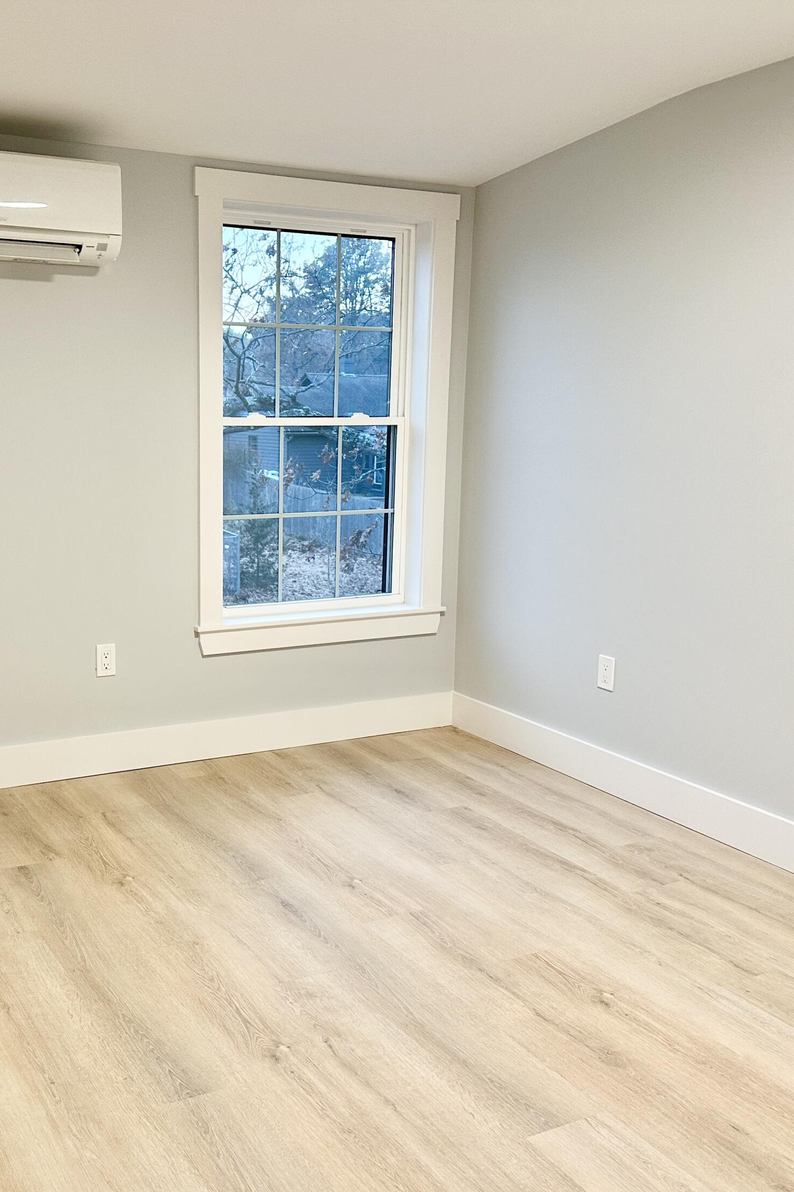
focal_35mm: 34
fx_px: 1125
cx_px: 256
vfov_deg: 55.8
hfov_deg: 38.4
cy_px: 604
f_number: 1.78
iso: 160
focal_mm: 6.86
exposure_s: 1/60
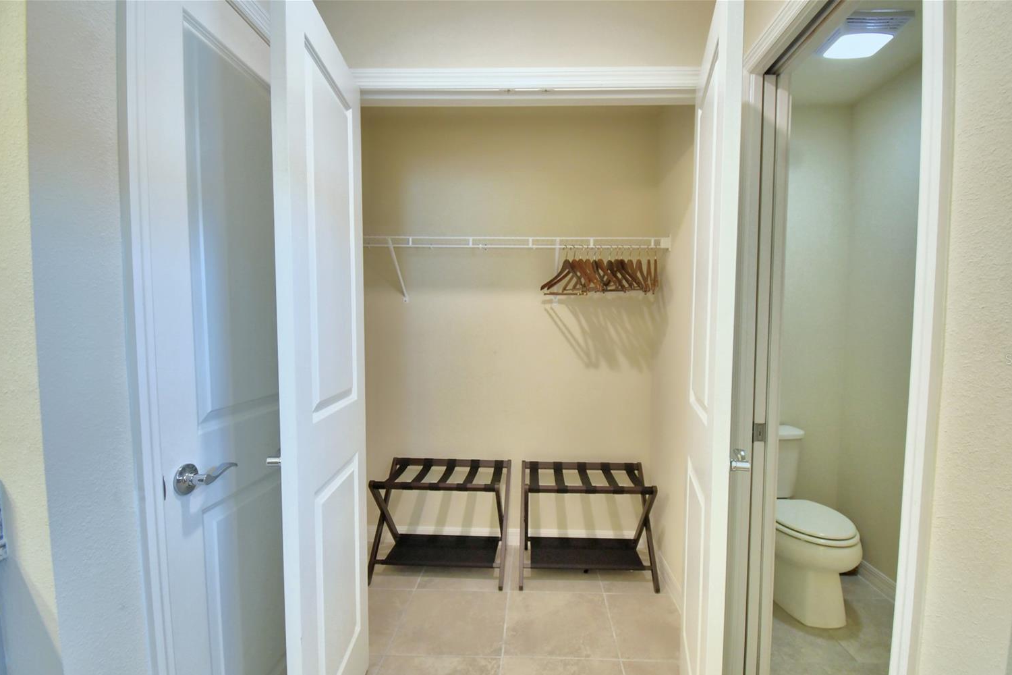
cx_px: 526
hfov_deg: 96.7
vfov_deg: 73.7
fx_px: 450
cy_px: 359
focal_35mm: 16
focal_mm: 10
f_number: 4.5
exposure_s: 1/30
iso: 400
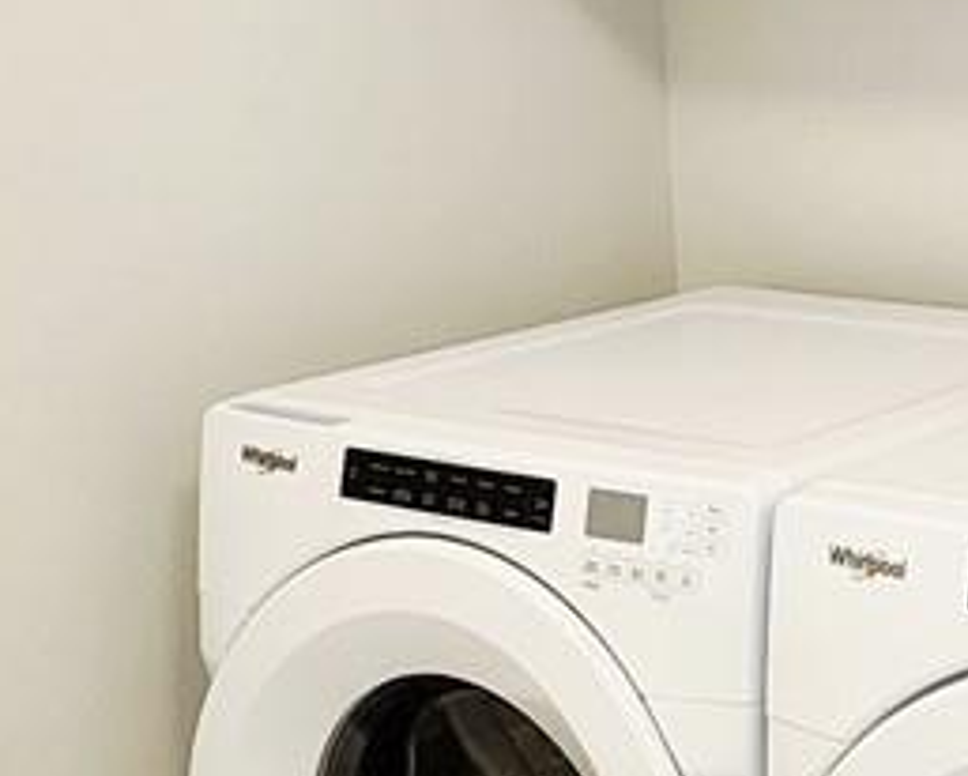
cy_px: 354
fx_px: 2265
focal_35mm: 79
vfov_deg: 19.4
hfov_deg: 21.3
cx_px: 1345
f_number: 2.2
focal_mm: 2.2
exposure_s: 1/60.2
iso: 250
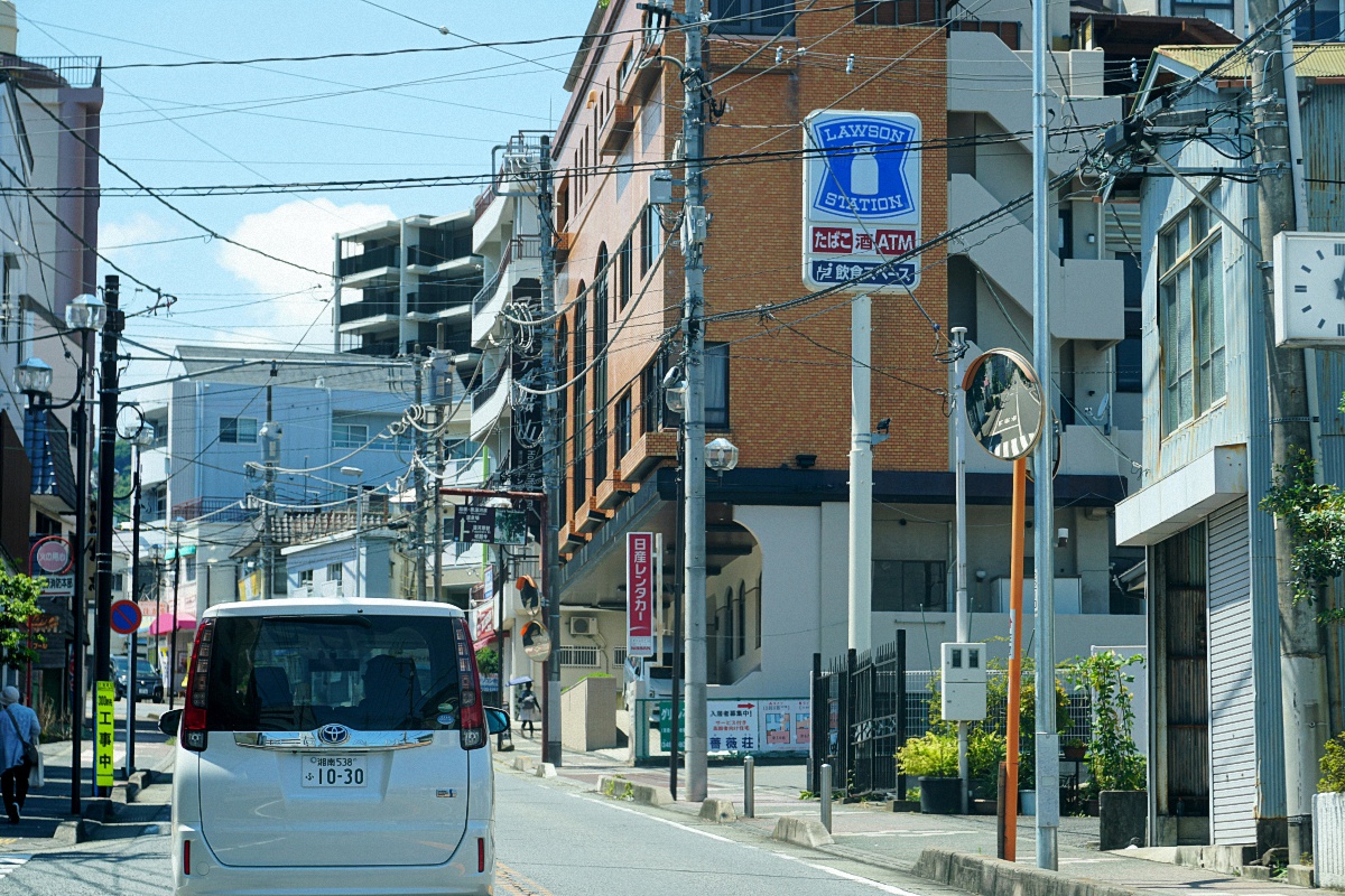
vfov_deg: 13.2
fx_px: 3867
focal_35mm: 104
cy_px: 448
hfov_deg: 19.7
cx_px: 672
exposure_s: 1/320
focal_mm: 69
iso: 100
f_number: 5
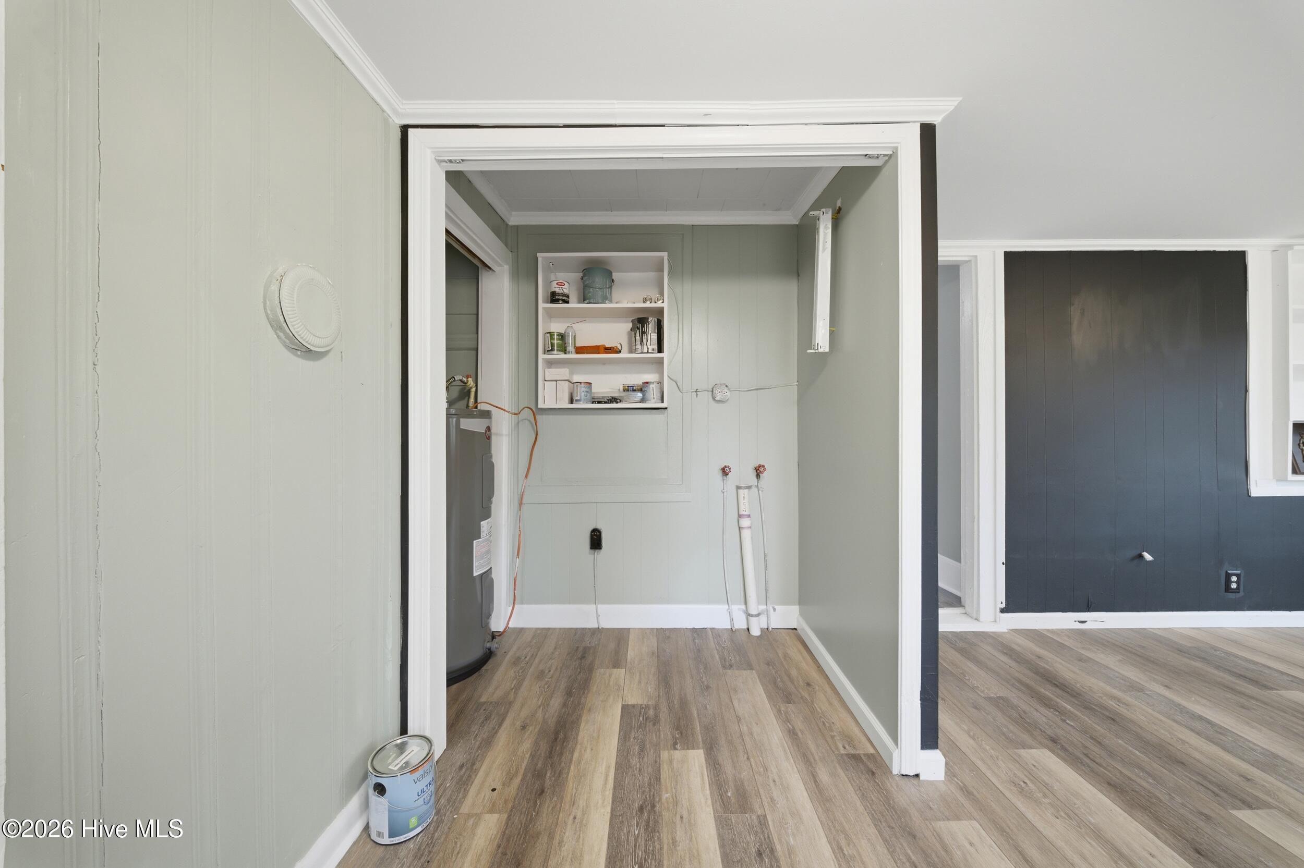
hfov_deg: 112.6
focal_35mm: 12
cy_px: 434
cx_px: 652
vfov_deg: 90.0
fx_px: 434
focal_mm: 12
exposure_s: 1/25
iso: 250
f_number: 8
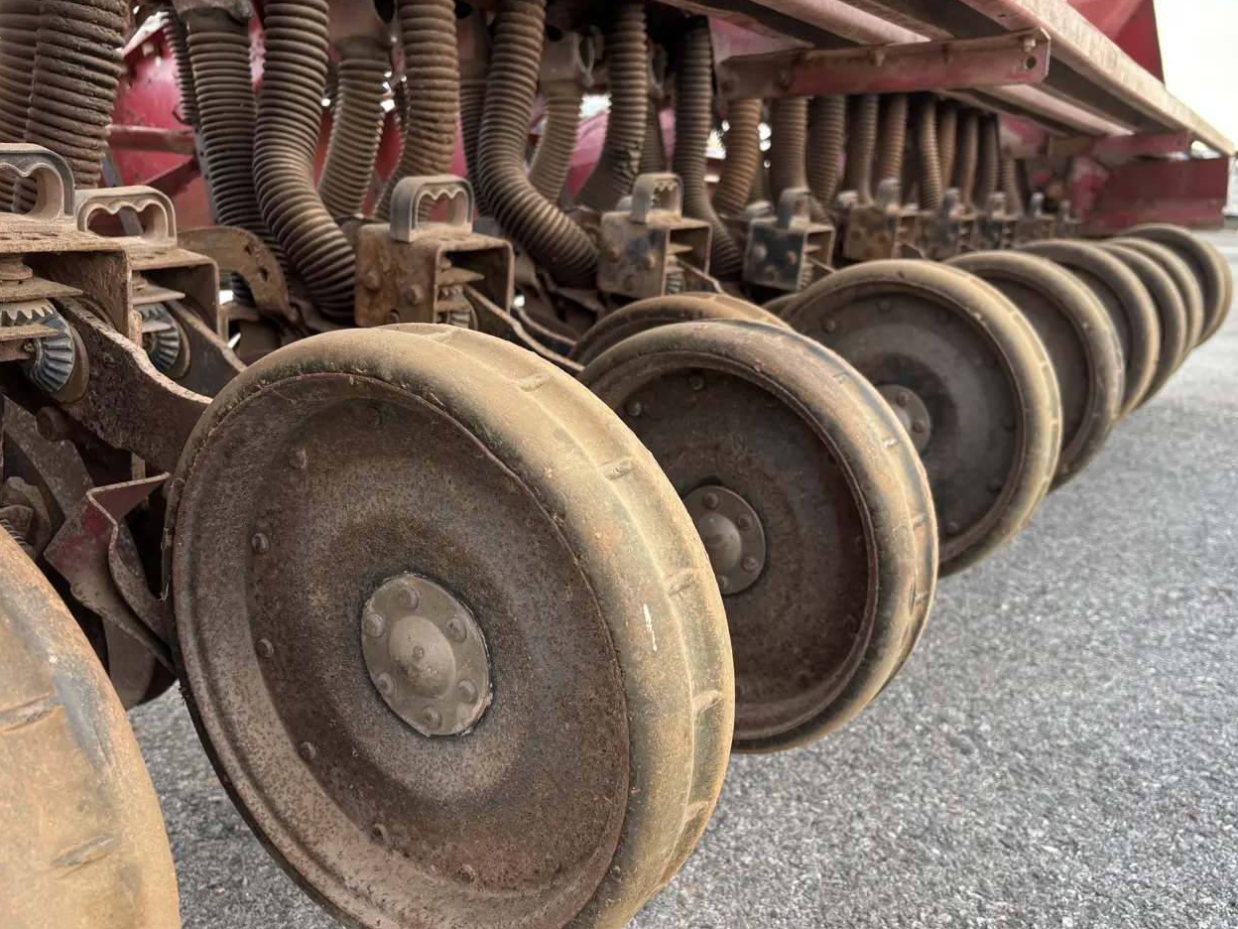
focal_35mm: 30
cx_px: 692
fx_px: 1073
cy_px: 531
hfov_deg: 59.8
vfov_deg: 46.7
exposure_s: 1/121
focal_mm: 5.96
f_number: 1.6
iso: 40
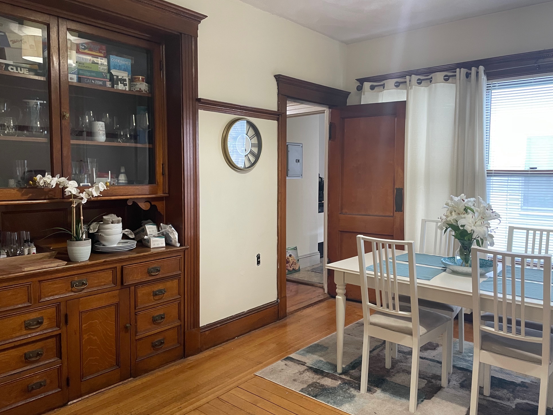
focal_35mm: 27
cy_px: 210
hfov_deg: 65.3
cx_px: 279
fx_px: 431
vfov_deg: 51.4
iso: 400
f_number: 1.6
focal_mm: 4.2
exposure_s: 1/40
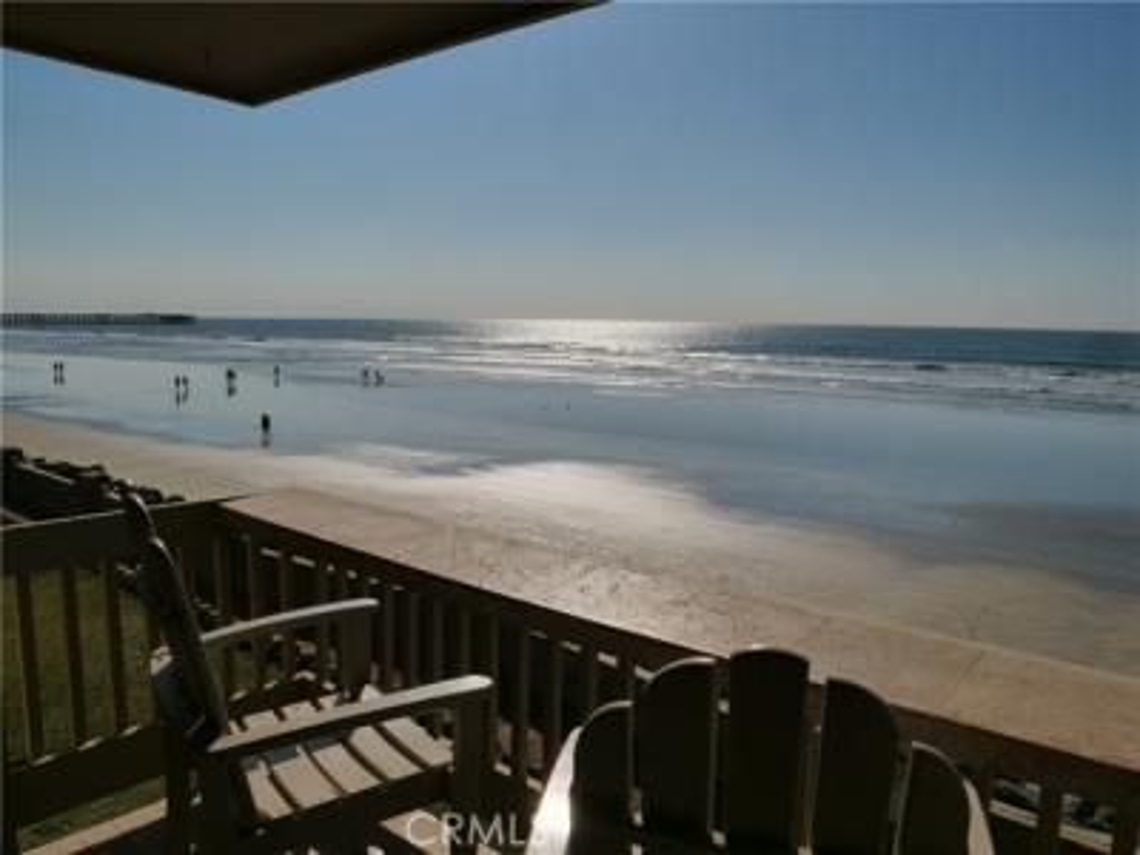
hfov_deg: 71.6
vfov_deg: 56.8
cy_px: 428
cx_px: 570
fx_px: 790
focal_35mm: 24
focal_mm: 12
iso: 200
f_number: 9
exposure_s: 1/1300
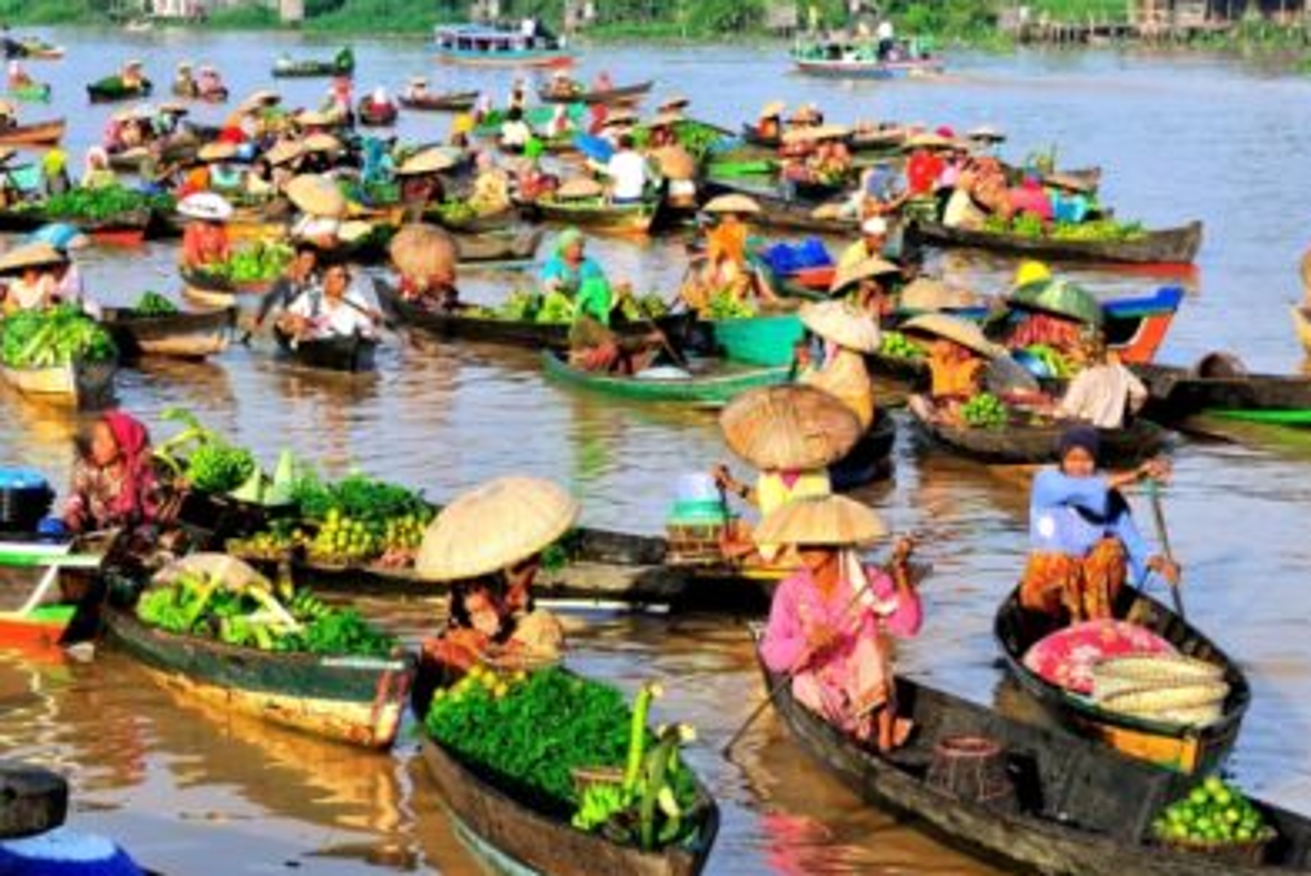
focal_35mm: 112
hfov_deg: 18.3
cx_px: 457
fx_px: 4070
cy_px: 535
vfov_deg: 12.3
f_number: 10
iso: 200
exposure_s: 1/400
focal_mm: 55
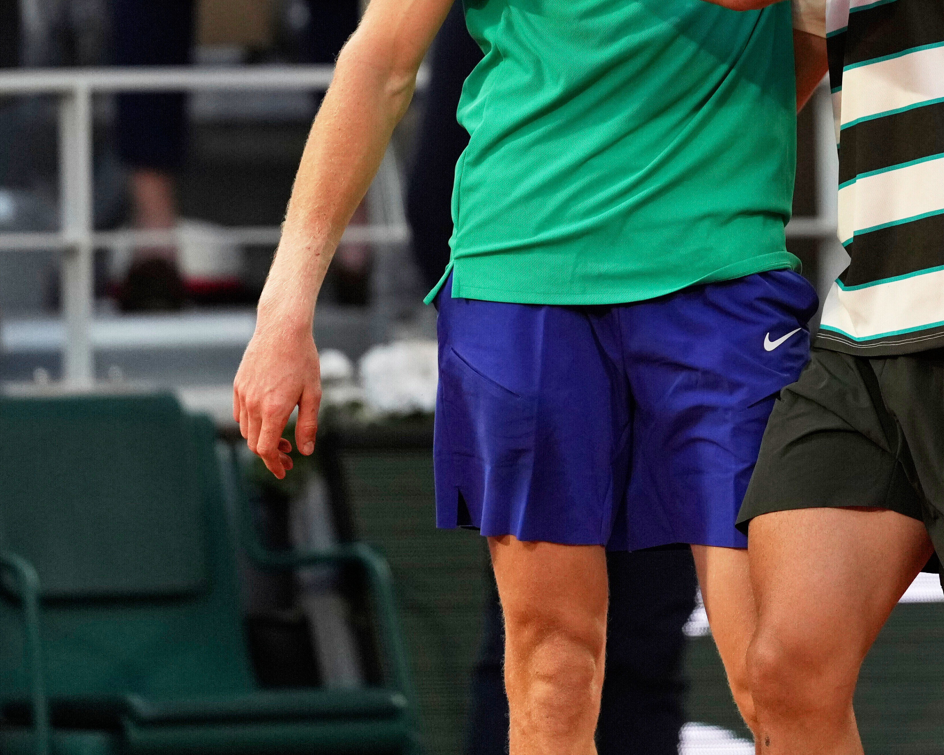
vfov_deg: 2.1
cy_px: -37
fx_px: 20619
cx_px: 813
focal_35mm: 738
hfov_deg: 2.6
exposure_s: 1/4000
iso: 2000
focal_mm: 300
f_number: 2.8
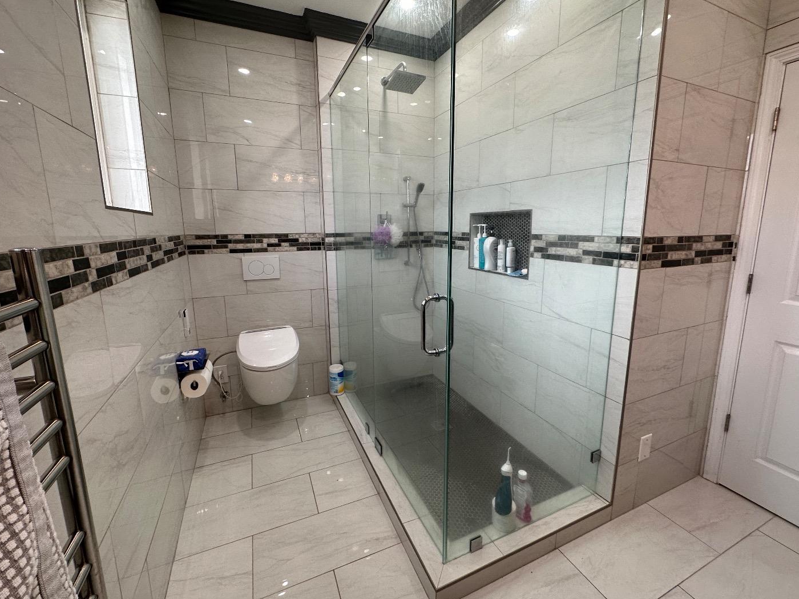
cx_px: 401
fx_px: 346
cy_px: 283
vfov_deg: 81.7
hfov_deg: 98.2
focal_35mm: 15
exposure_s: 1/120
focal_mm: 2.22
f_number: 2.2
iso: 125
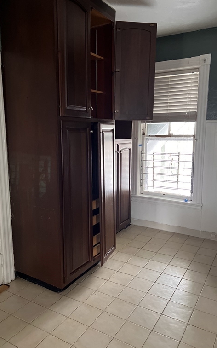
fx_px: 265
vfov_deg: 66.5
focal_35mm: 28
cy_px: 176
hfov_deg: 44.5
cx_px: 102
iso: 500
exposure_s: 1/51
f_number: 1.5
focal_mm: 5.7
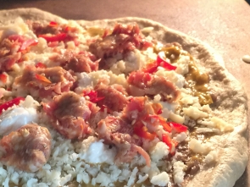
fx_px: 455
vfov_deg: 23.3
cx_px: 47
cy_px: 90
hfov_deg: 30.0
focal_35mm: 63
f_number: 2.2
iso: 80
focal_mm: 4.15
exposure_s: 1/15
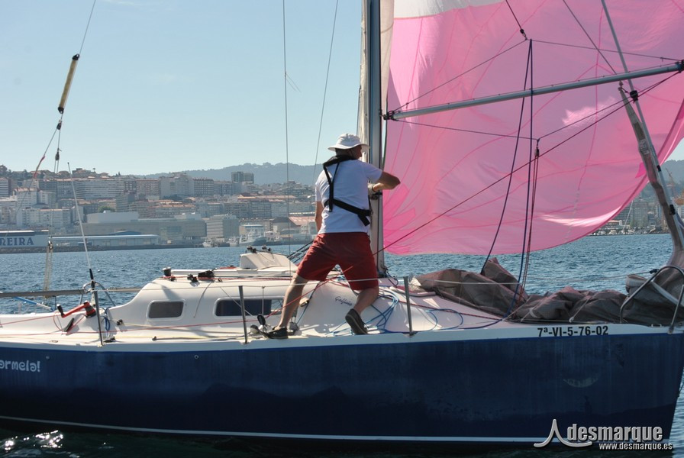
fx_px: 1570
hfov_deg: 24.6
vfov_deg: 16.6
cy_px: 229
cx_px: 342
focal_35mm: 82
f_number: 8
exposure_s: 1/250
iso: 100
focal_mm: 55
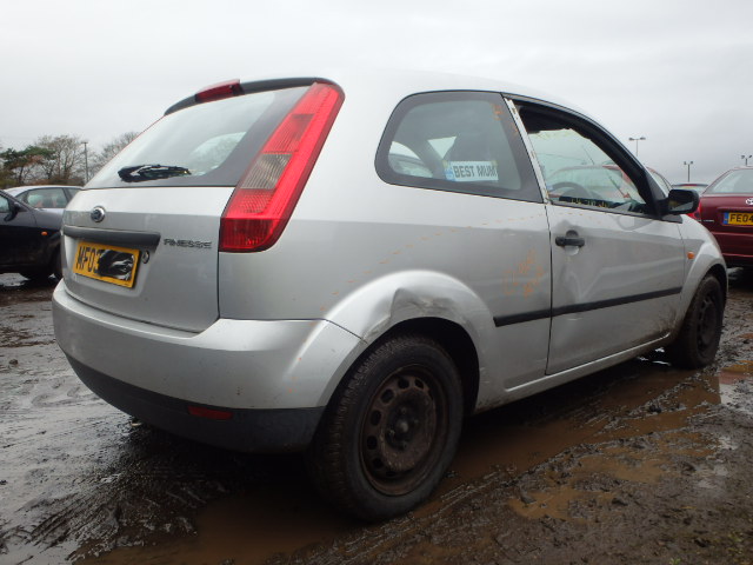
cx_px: 376
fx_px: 609
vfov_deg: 49.7
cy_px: 282
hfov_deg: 63.4
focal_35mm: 28
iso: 125
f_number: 3.9
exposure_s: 1/160
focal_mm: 5
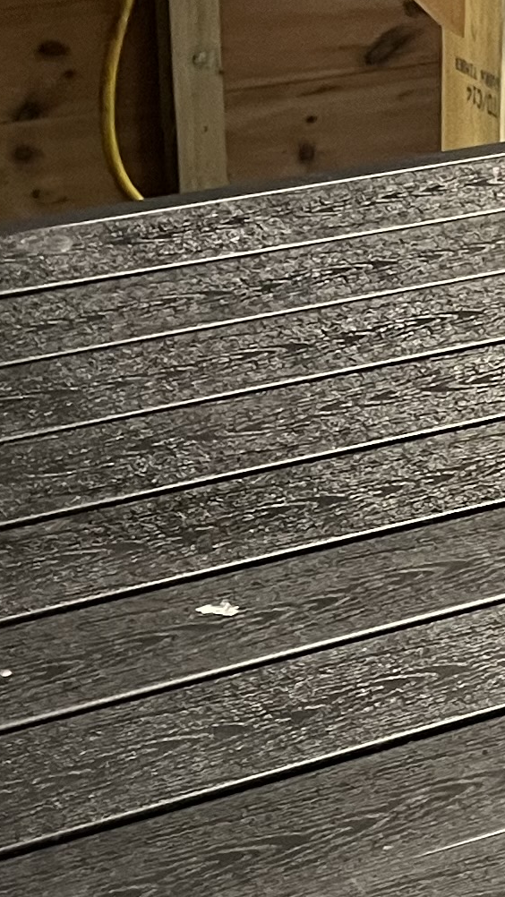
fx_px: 2712
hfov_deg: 10.1
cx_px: 875
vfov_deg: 18.5
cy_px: 790
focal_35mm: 114
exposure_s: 1/50
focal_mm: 5.1
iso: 250
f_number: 1.6
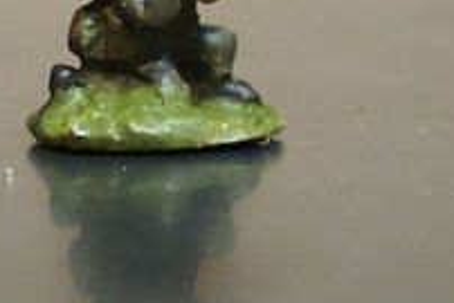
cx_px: 179
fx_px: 946
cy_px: 81
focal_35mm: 75
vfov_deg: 18.1
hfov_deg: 26.9
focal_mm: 8
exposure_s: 1/30
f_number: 2.8
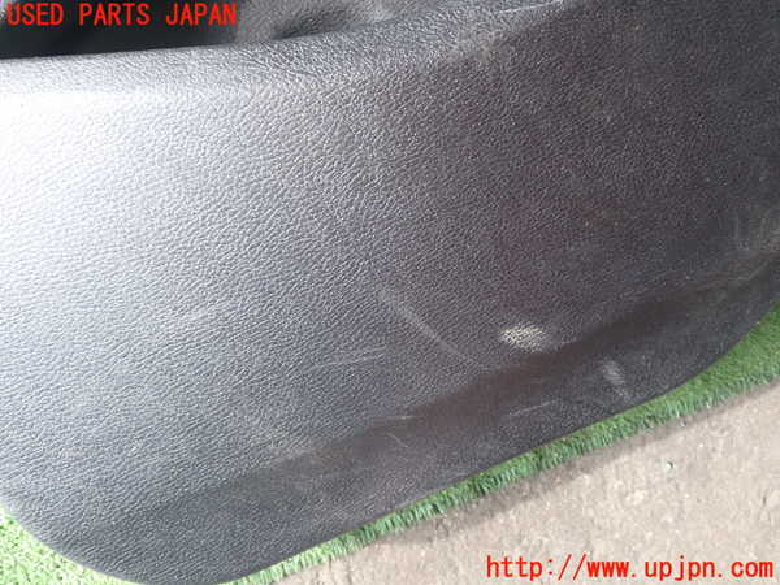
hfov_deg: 56.8
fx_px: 721
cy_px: 292
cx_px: 390
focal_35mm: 32
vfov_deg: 44.2
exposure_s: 1/40
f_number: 2.4
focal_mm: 5.79
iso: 200
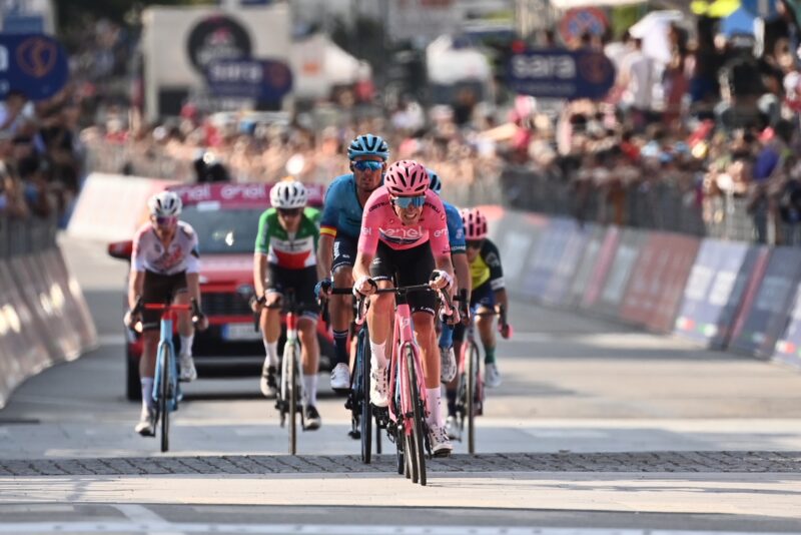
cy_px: 268
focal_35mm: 400
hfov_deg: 5.2
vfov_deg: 3.4
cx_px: 400
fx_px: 8903
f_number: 4
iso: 640
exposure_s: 1/6400
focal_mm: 400
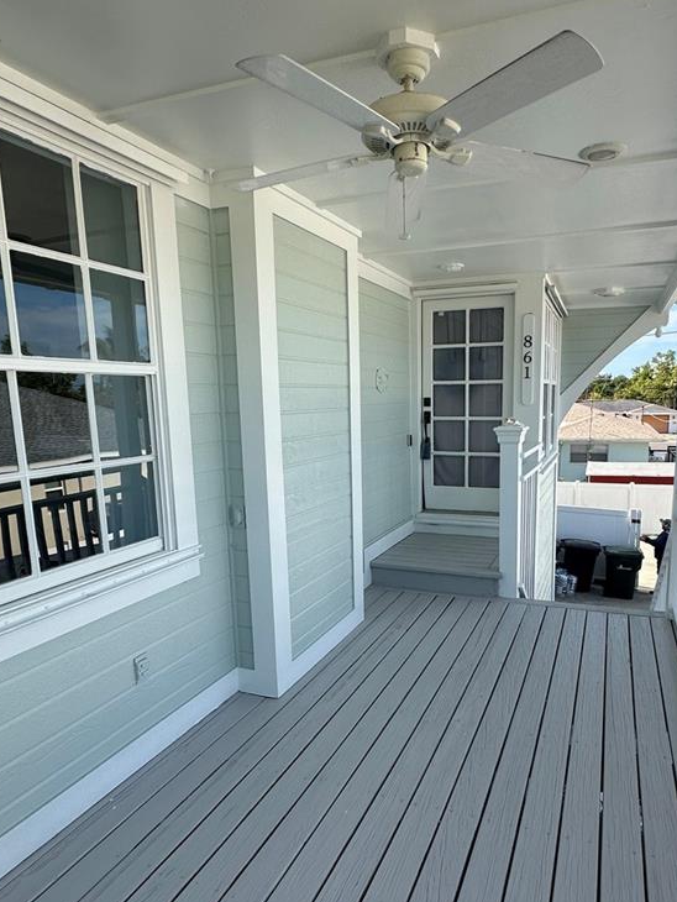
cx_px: 399
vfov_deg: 73.7
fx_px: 599
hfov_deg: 58.5
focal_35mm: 23
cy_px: 494
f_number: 2.2
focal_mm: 2.22
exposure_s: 1/910
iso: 40
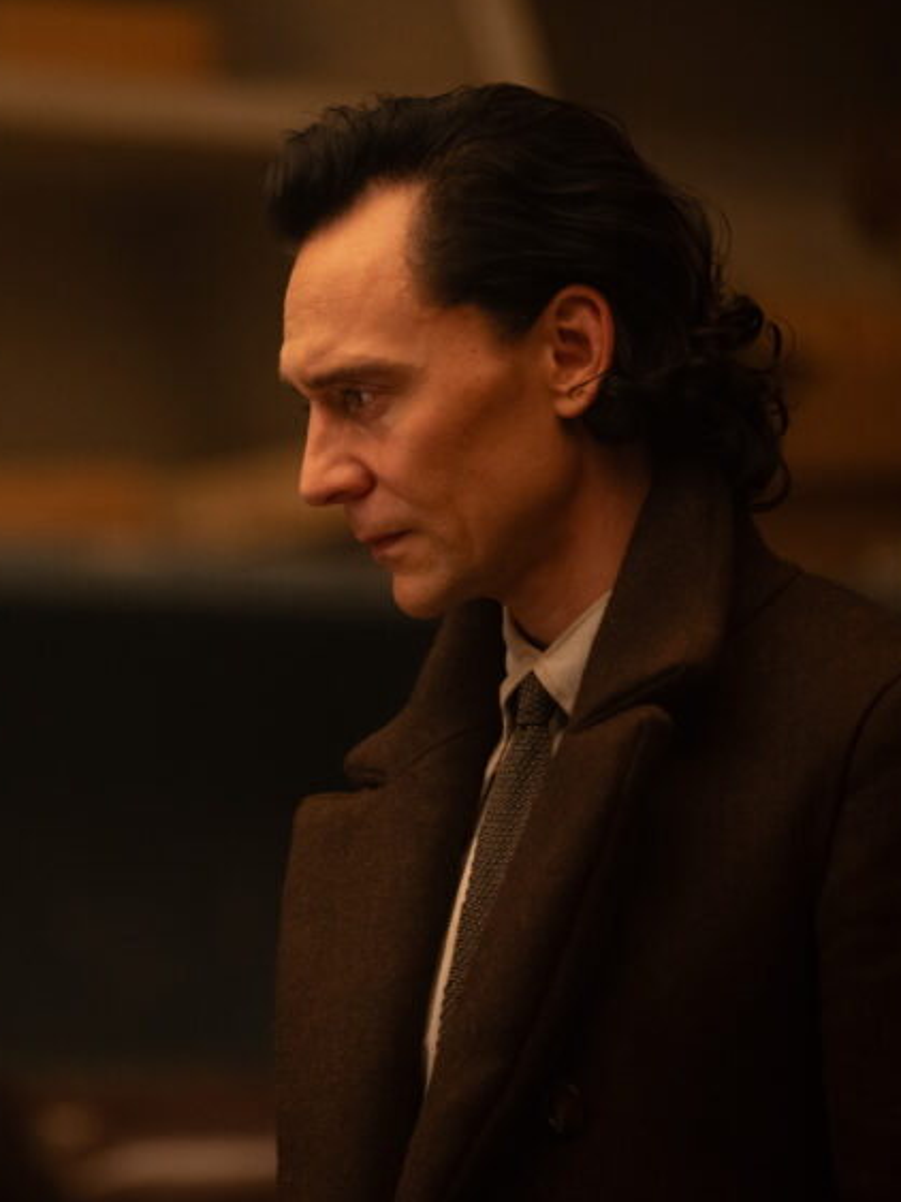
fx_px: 9339
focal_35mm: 269
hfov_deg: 5.5
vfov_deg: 7.4
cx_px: 6
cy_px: 632
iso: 2500
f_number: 2.8
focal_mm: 175
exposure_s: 1/250
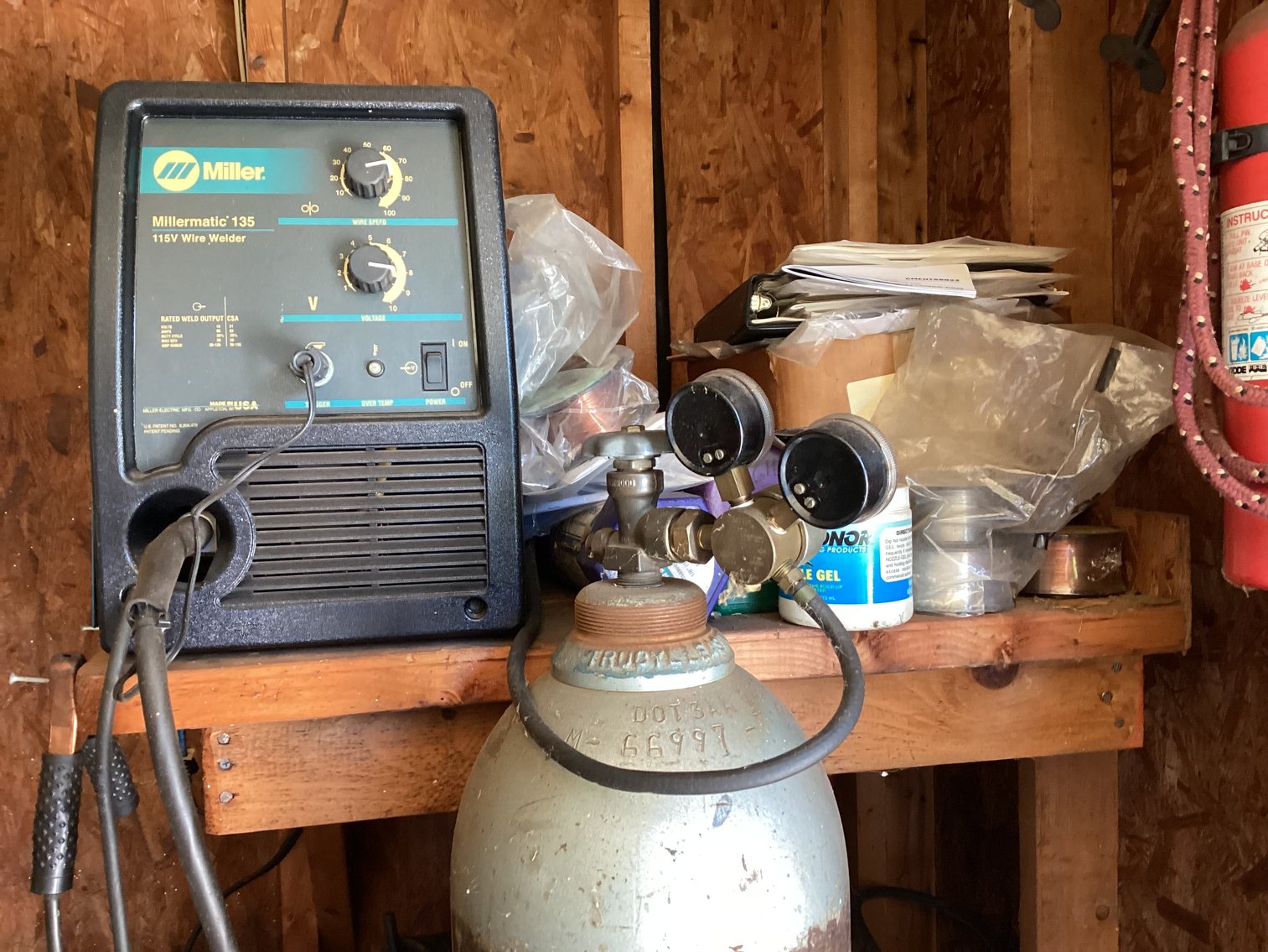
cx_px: 634
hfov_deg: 58.3
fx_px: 1136
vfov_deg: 45.4
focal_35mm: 31
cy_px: 476
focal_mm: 3.3
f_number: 2.4
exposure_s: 1/50
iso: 250
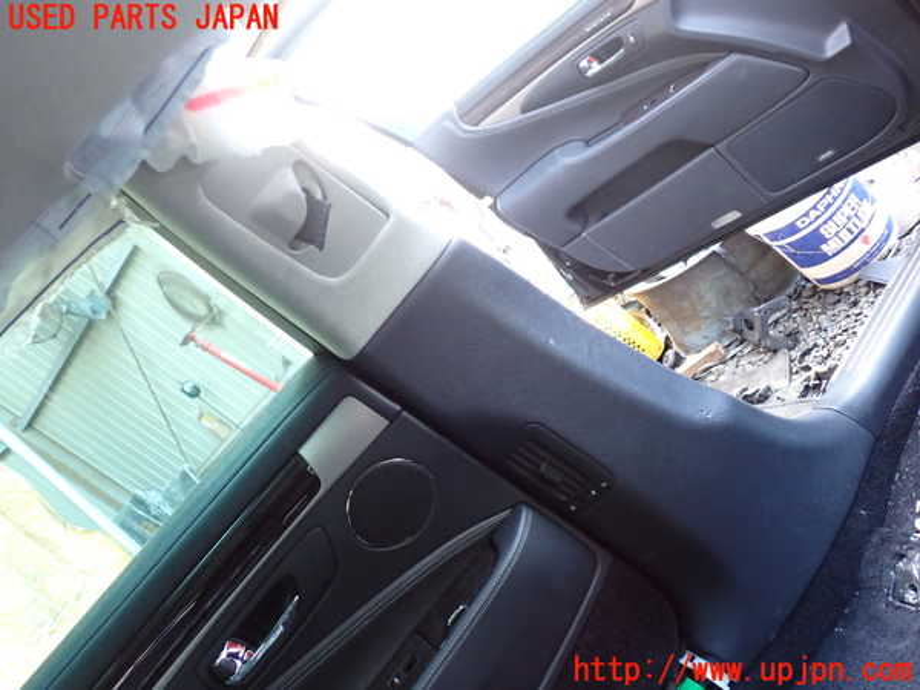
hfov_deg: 60.0
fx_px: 797
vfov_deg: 46.8
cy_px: 345
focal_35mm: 30
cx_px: 460
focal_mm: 5.4
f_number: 2.3
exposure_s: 1/30
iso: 500
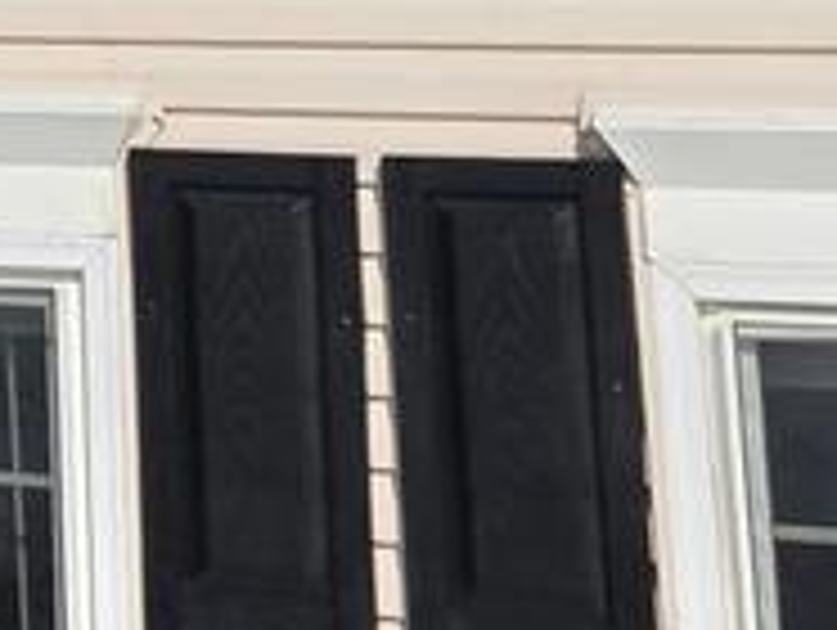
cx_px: -1971
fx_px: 4310
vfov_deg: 7.9
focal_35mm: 178
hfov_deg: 8.5
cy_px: -742
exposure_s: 1/7944
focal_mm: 6.3
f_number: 1.7
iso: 40
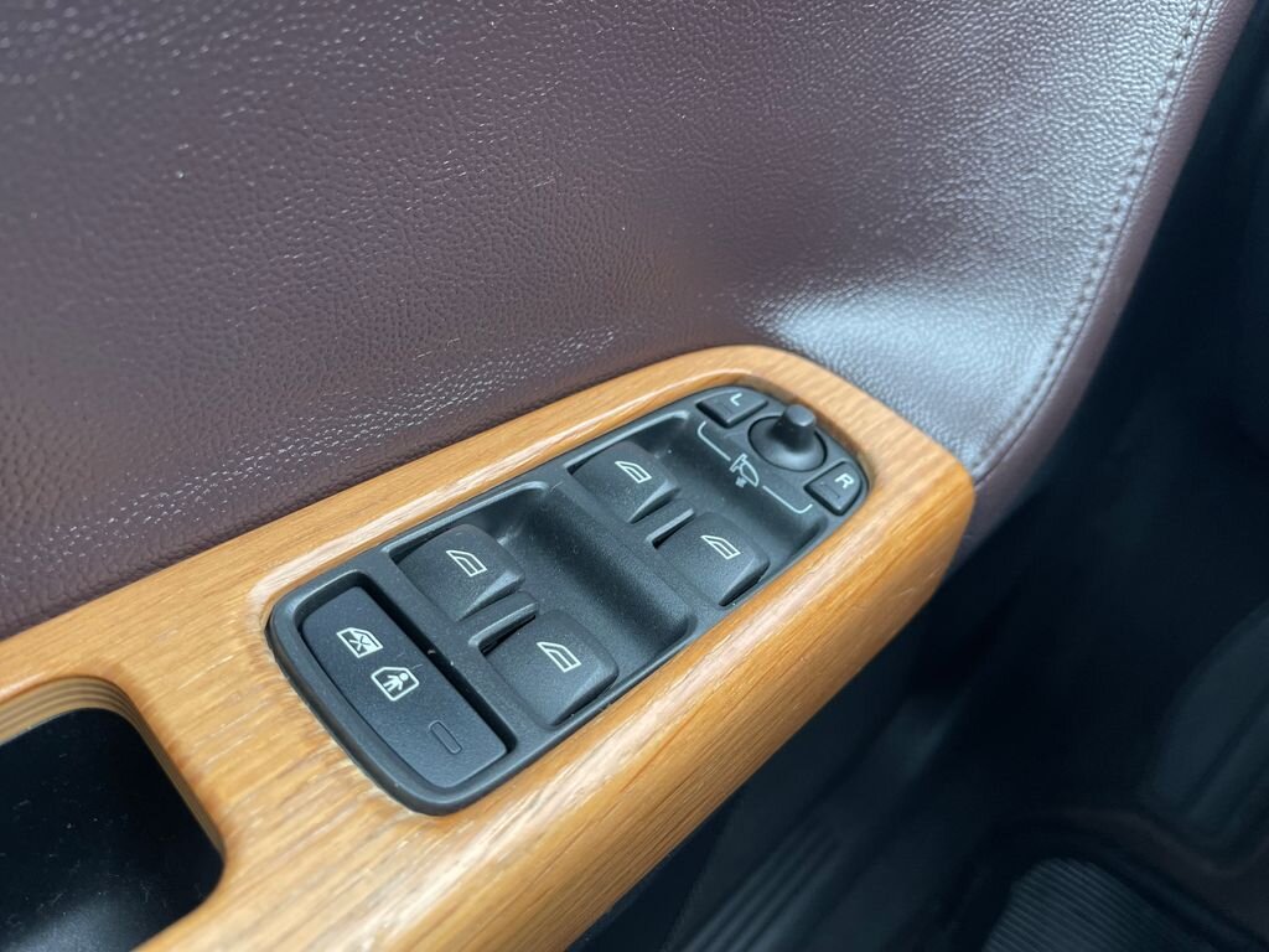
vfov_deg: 53.1
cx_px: 634
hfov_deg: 67.3
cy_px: 476
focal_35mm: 26
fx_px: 953
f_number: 1.6
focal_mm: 5.1
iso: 250
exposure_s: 1/60
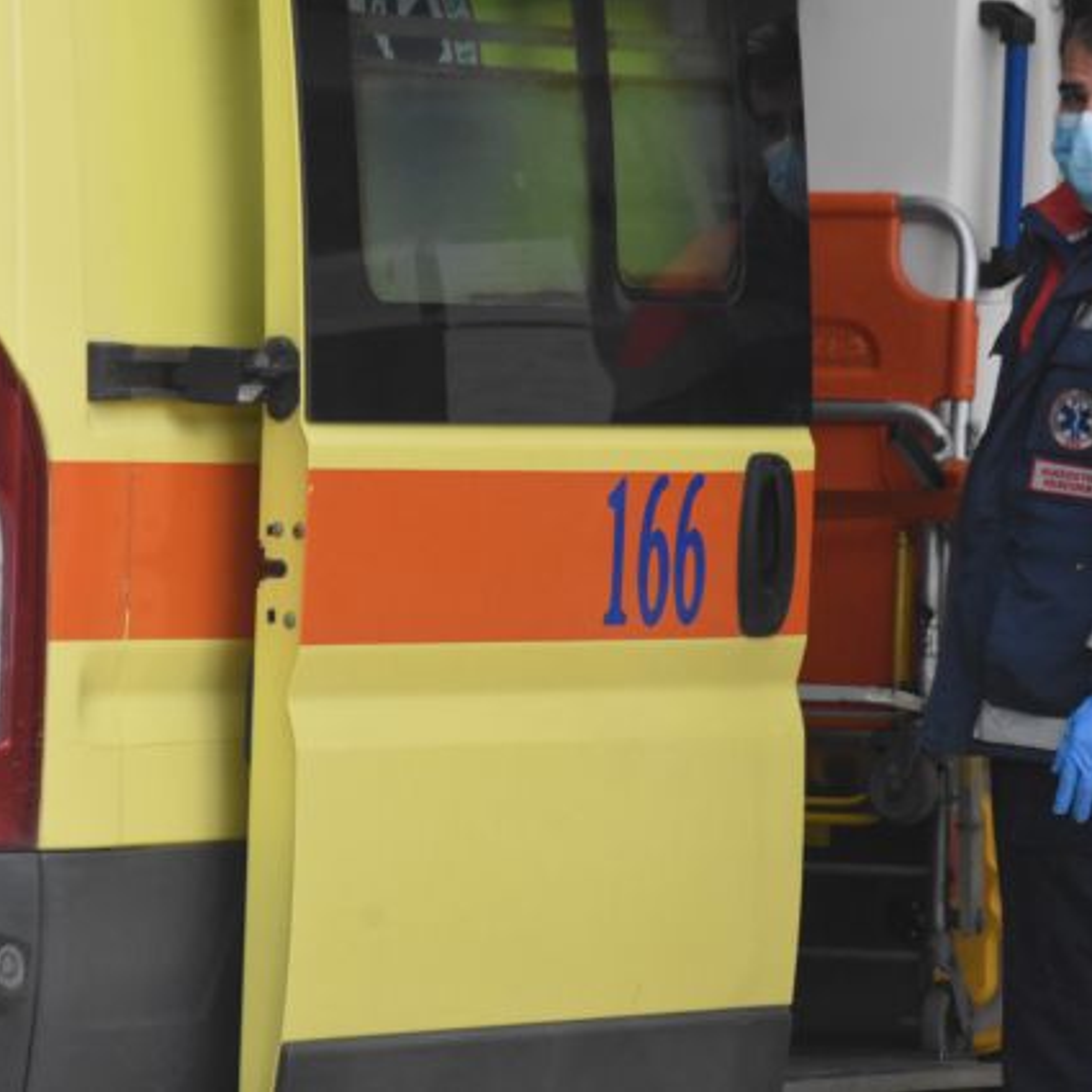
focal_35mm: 442
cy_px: 546
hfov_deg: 4.0
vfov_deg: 4.0
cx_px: 604
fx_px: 15775
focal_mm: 230
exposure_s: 1/3195
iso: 4000
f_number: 7.1
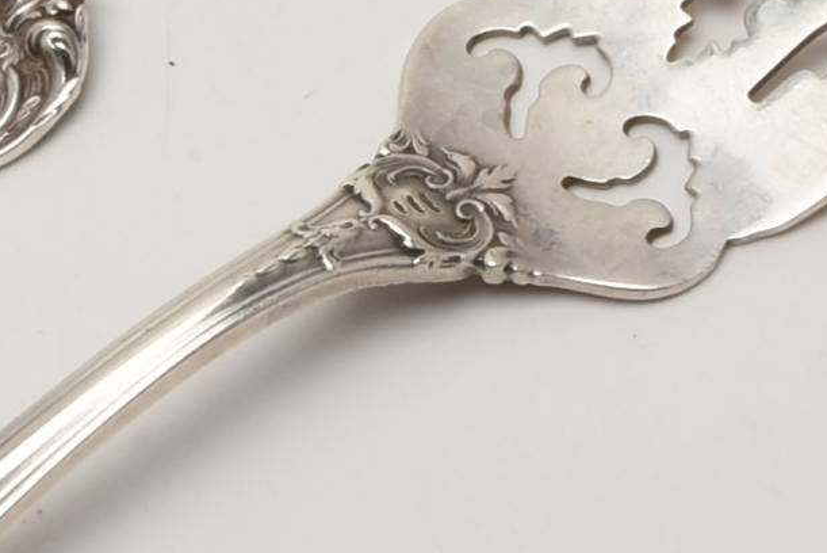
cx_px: -207
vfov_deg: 4.7
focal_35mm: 294
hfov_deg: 6.9
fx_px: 6757
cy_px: 187
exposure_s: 1/125
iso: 100
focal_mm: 40
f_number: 25
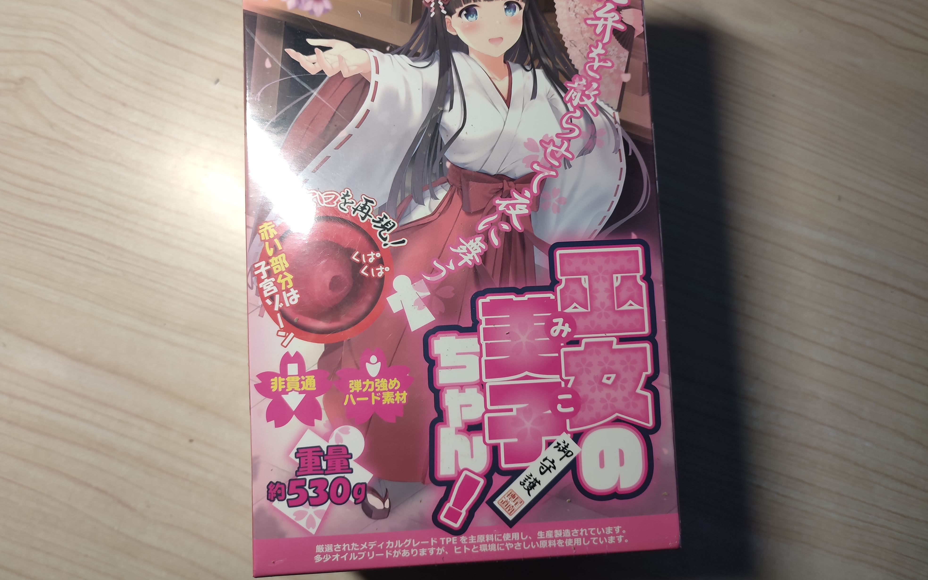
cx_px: 465
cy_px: 251
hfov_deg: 68.4
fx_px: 683
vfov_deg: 45.9
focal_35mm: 27
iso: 117
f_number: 1.75
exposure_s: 1/50
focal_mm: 5.96
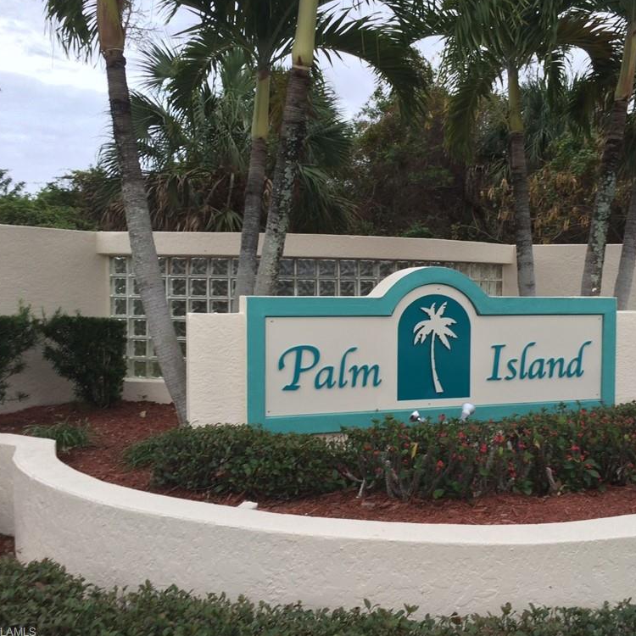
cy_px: 315
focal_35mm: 35
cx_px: 408
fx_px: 728
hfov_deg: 46.7
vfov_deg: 47.2
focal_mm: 4.15
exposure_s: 1/120
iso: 40
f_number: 2.2
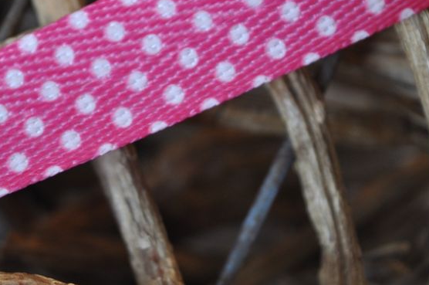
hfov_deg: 17.2
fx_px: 1413
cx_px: 130
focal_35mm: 119
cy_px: 83
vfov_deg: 11.5
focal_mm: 55
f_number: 5.6
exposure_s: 1/60
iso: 640
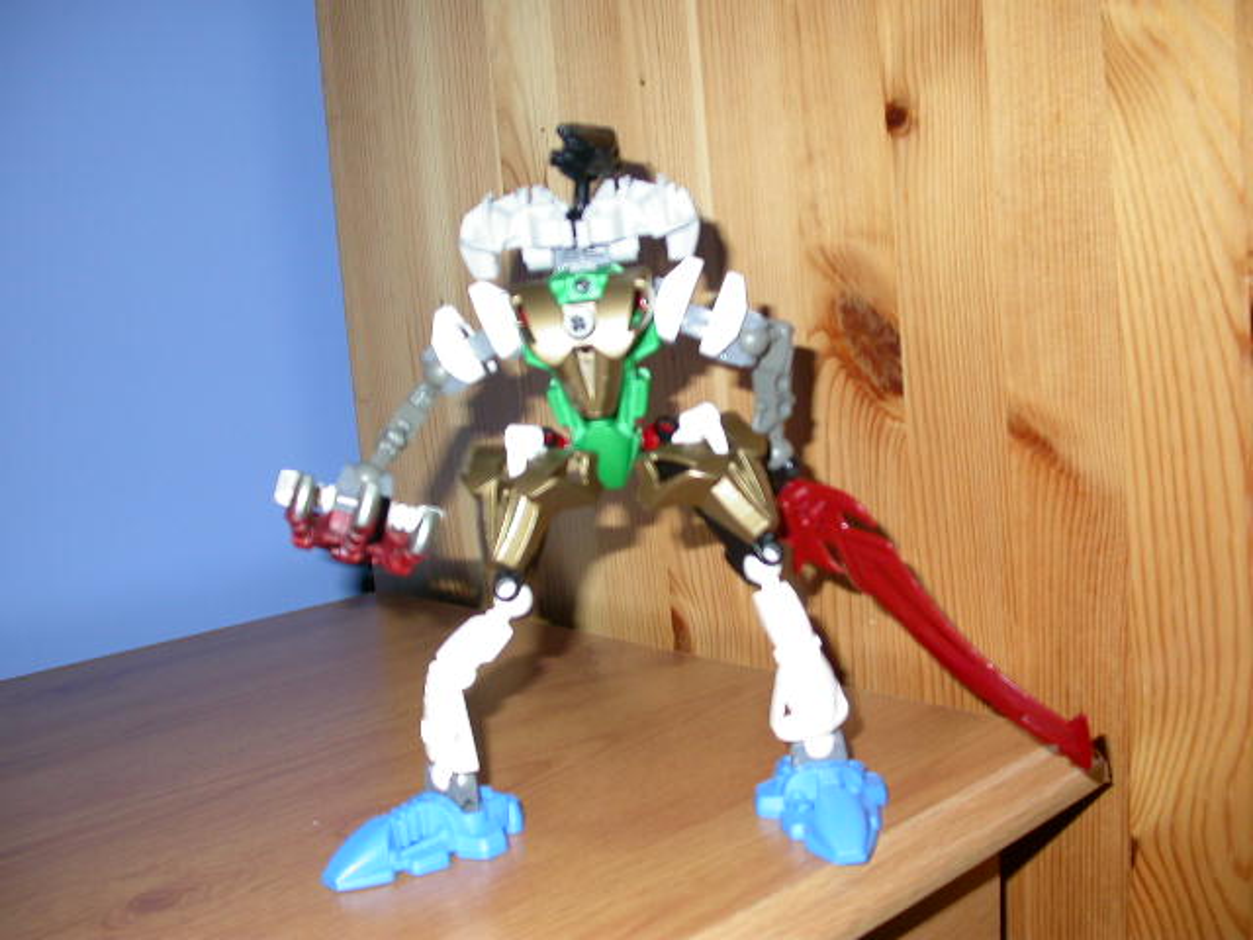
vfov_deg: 37.7
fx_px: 1375
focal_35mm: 38
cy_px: 470
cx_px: 626
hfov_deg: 49.0
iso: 100
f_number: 2.6
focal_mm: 7.85
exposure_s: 1/60
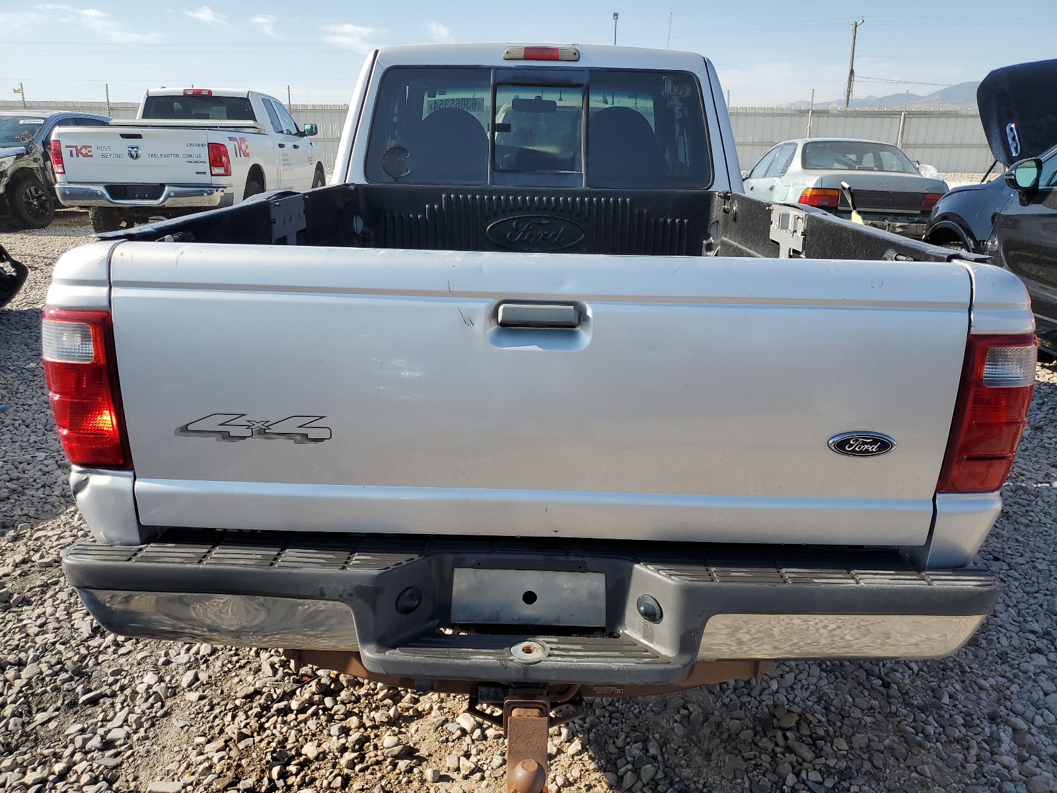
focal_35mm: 26
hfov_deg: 67.3
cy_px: 396
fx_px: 794
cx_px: 528
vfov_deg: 53.1
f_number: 1.5
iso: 50
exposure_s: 1/2500
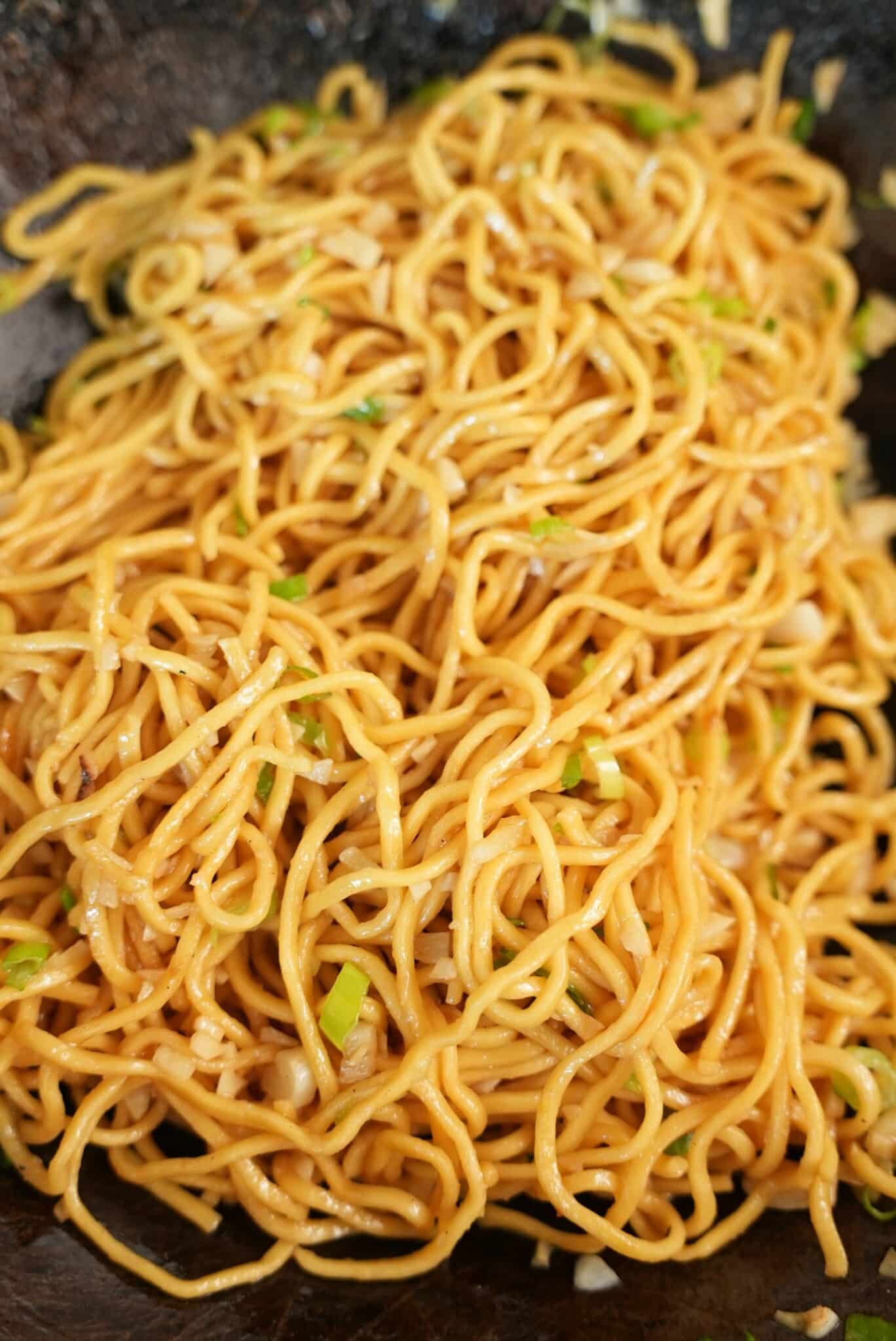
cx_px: 448
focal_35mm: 45
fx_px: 1663
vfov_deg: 43.9
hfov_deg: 30.2
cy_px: 670
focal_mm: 44.6
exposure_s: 1/100
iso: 1600
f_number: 3.5
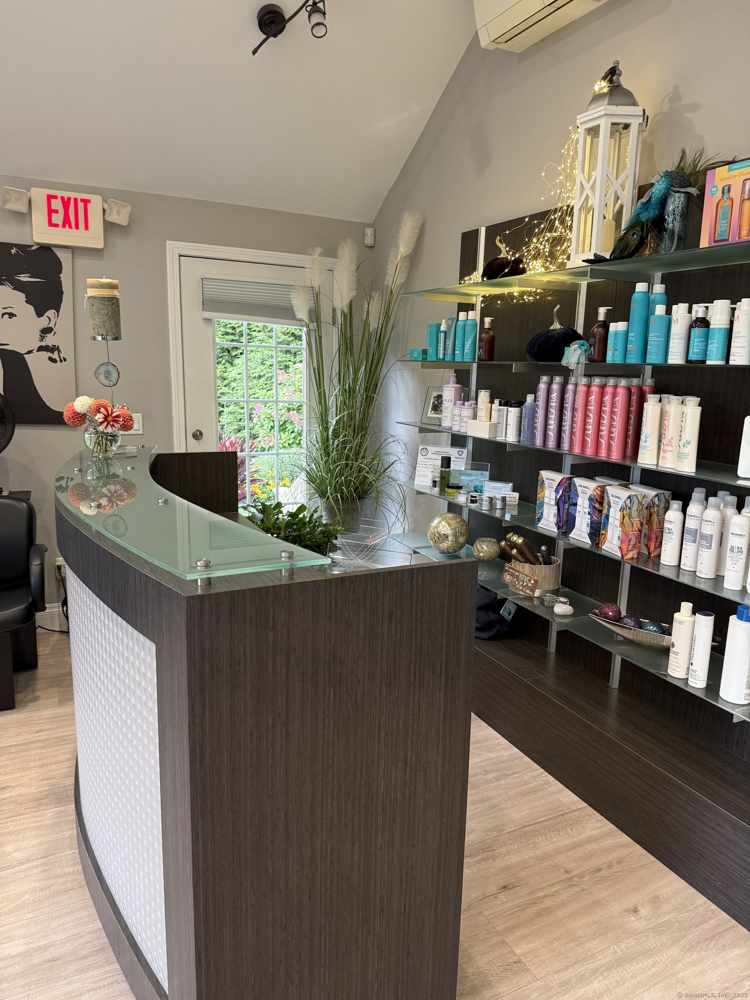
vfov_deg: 71.6
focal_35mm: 24
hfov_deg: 56.8
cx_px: 375
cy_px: 500
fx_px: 693
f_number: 1.78
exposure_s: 1/60
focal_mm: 6.76
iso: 160
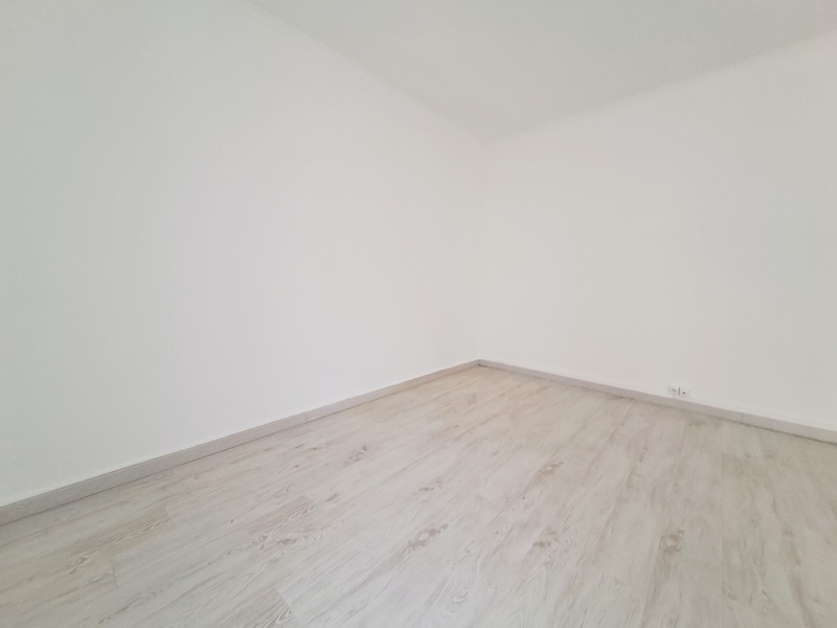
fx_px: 314
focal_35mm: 13
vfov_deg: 89.9
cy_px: 314
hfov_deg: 106.2
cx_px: 418
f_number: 2.2
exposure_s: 1/50
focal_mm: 1.42
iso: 160
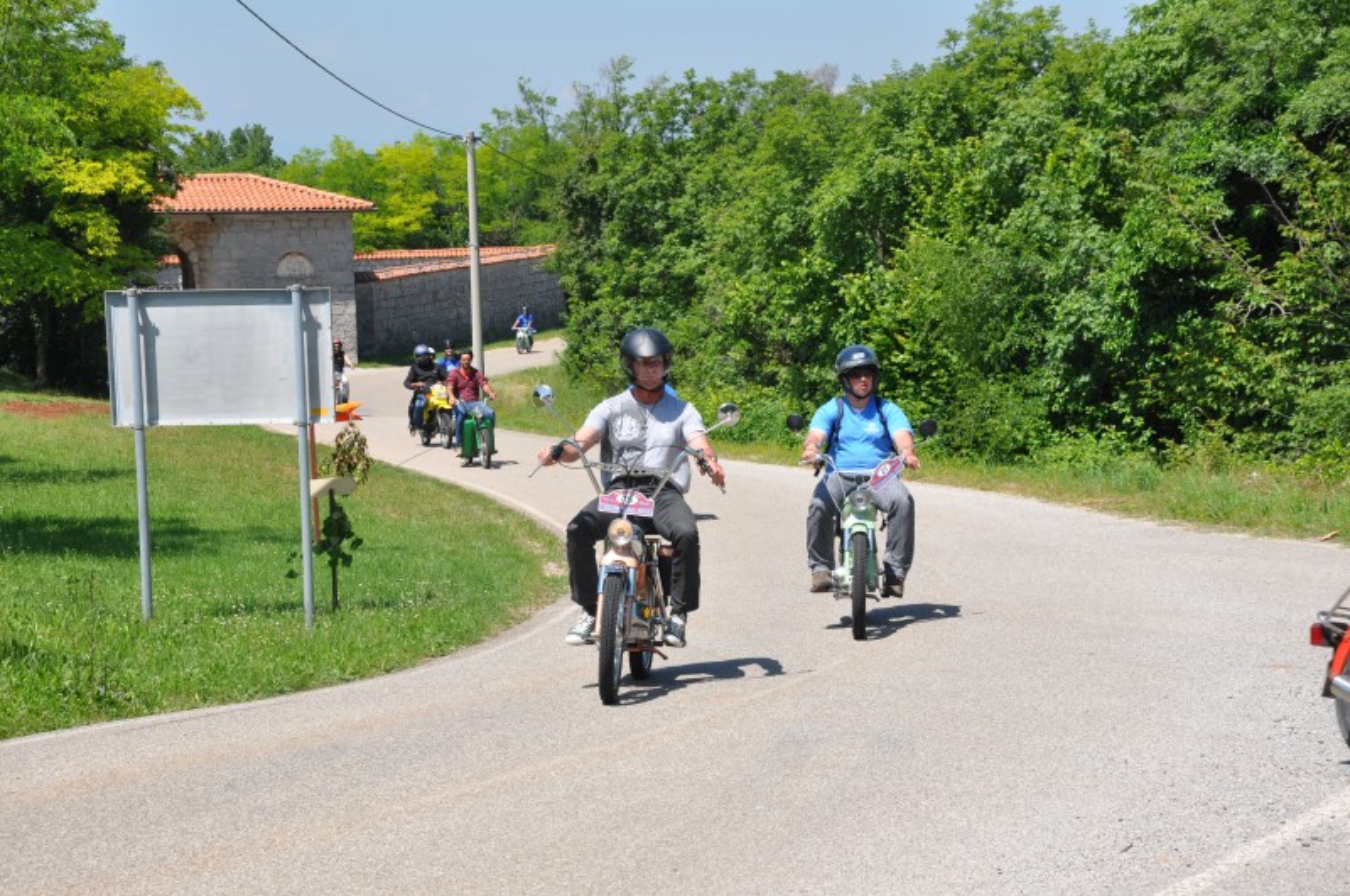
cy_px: 448
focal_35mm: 68
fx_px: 2528
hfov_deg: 29.9
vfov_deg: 20.1
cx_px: 675
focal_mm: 45
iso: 200
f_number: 9
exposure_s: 1/320
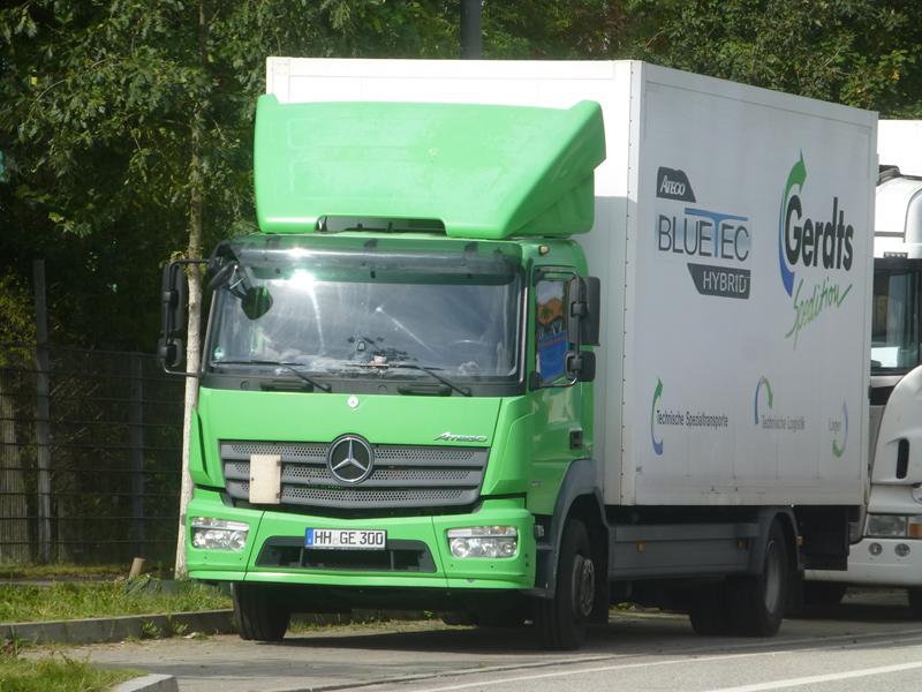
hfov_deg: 7.5
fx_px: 7058
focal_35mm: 265
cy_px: 346
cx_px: 461
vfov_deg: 5.6
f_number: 5.8
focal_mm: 47.3
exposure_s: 1/500
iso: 100
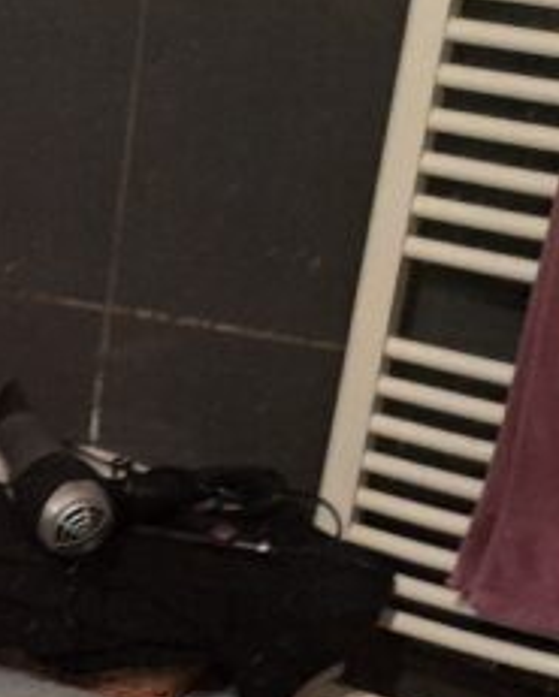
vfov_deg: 17.0
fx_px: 2232
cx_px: -453
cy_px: 836
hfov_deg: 12.9
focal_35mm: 108
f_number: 2
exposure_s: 1/33
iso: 500
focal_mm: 4.6
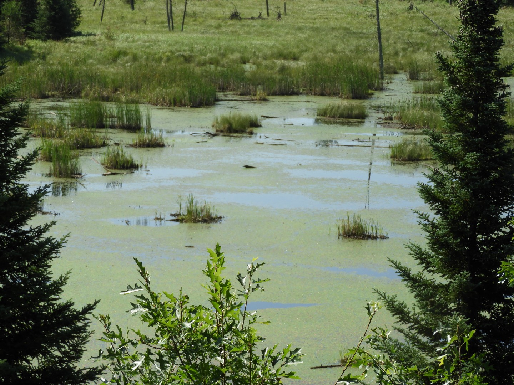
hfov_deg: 13.2
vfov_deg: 9.9
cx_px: 257
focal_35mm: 150
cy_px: 192
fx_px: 2227
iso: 100
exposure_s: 1/400
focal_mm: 26.9
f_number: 5.2
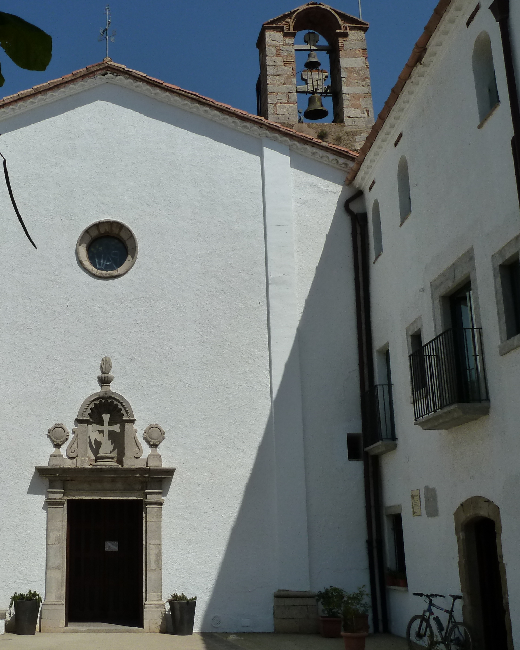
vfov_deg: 40.3
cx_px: 128
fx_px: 885
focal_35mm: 46
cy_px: 323
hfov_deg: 32.1
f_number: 6.3
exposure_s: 1/800
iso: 125
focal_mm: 5.7
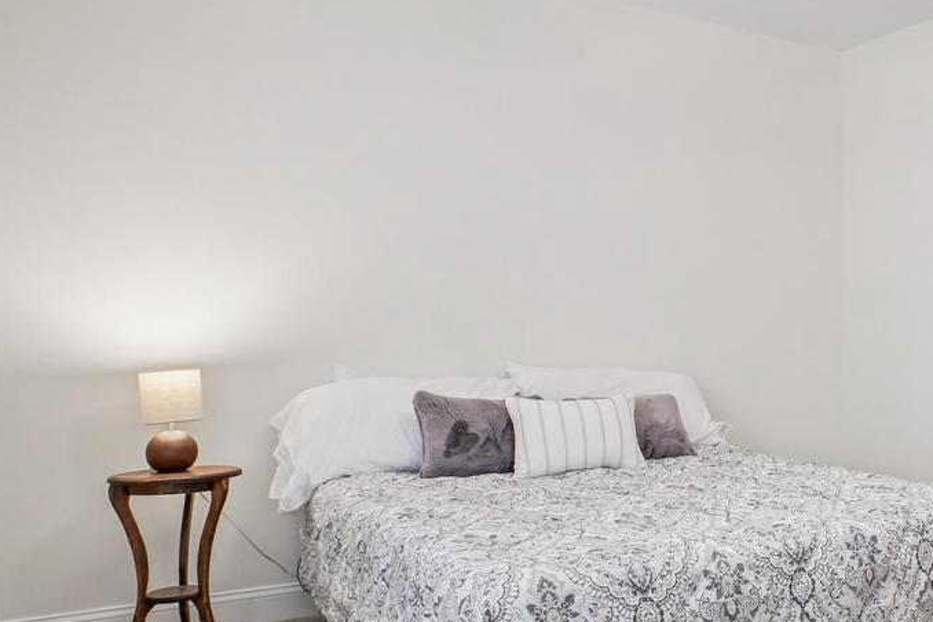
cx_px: 896
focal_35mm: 35
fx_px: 909
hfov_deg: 46.9
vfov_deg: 37.7
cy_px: 344
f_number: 8
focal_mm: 11
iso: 500
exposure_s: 1/13
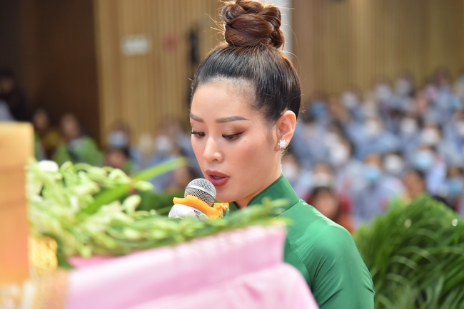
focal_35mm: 120
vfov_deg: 11.4
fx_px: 1547
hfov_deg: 17.1
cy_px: 154
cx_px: 232
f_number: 4
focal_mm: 120
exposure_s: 1/80
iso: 1250
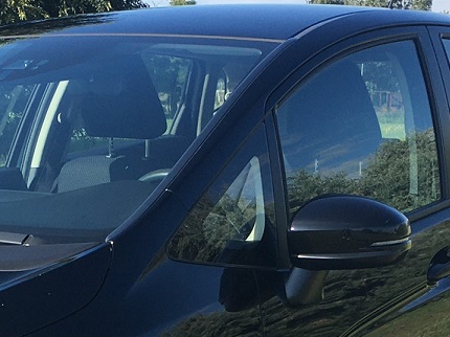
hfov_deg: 19.0
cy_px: 394
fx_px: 1325
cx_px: 69
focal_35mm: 102
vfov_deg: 14.1
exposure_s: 1/625
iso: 25
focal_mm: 4.15
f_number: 2.2
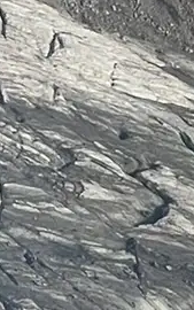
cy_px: 659
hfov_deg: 2.1
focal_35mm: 620
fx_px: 5239
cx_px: -599
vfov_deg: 3.4
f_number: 2.8
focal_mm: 9
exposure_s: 1/1672
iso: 32
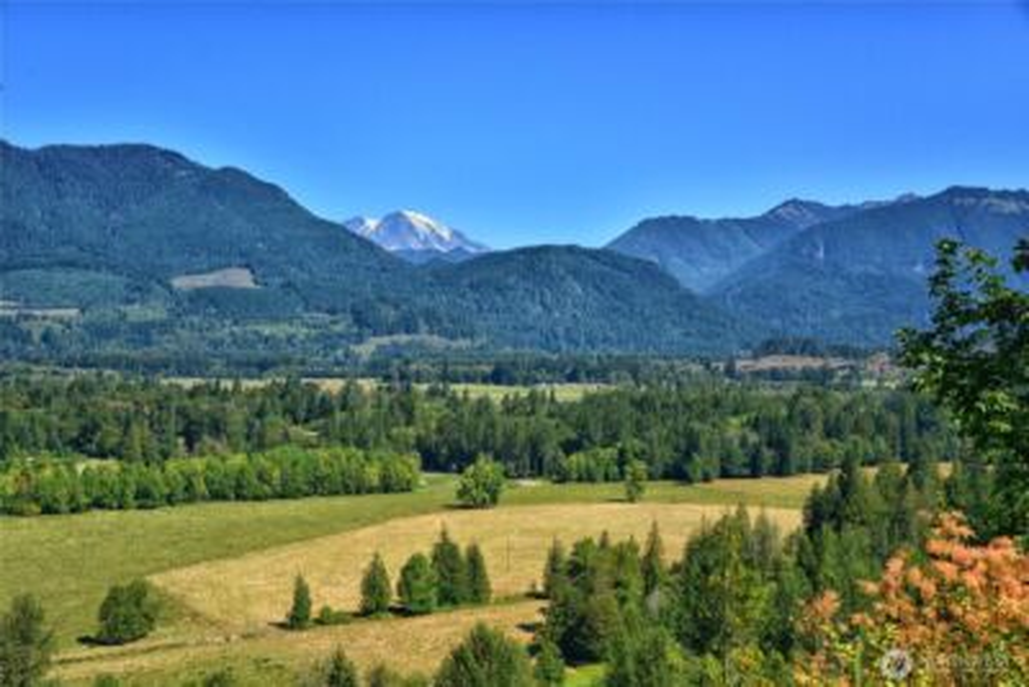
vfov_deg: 28.1
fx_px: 1372
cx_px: 514
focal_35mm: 48
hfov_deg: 41.1
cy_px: 344
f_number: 10
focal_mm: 48
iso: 200
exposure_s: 1/400
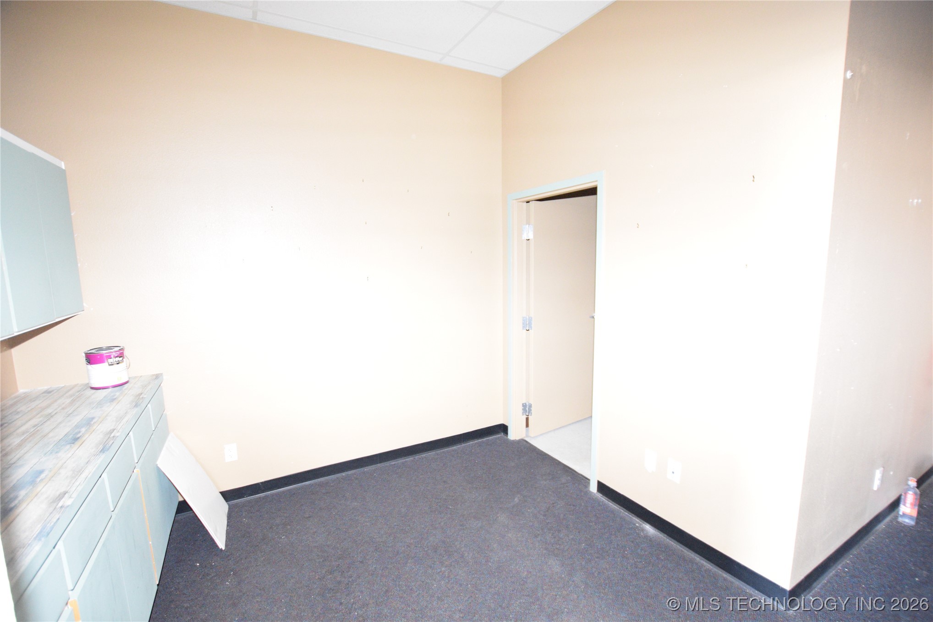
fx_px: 389
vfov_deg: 77.3
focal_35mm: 15
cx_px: 466
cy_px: 311
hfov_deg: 100.4
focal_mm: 10
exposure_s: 1/60
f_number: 3.5
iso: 4500
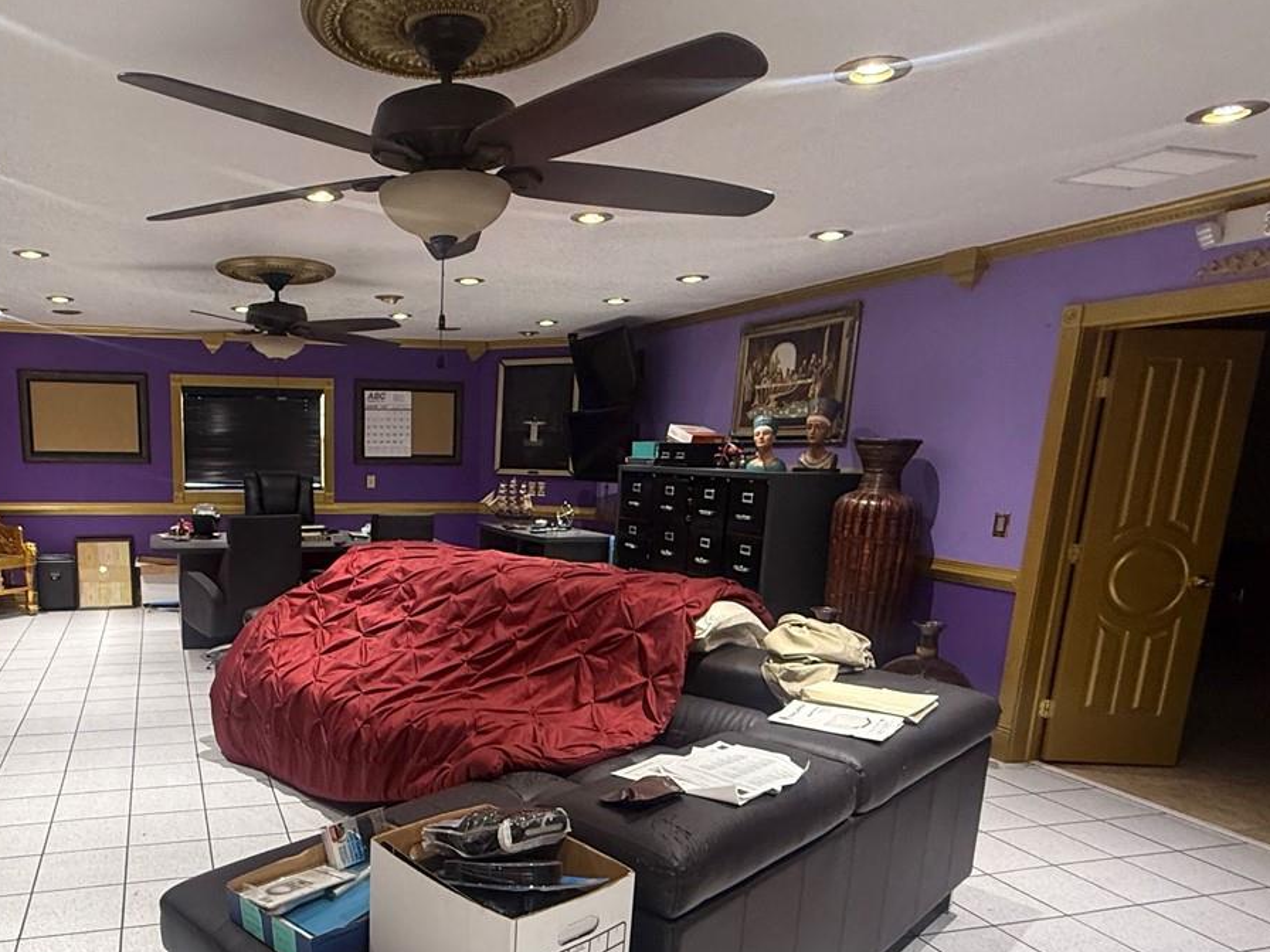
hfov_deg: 66.9
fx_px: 917
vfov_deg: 53.7
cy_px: 639
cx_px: 393
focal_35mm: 25
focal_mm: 2.22
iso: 250
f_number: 2.2
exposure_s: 1/60
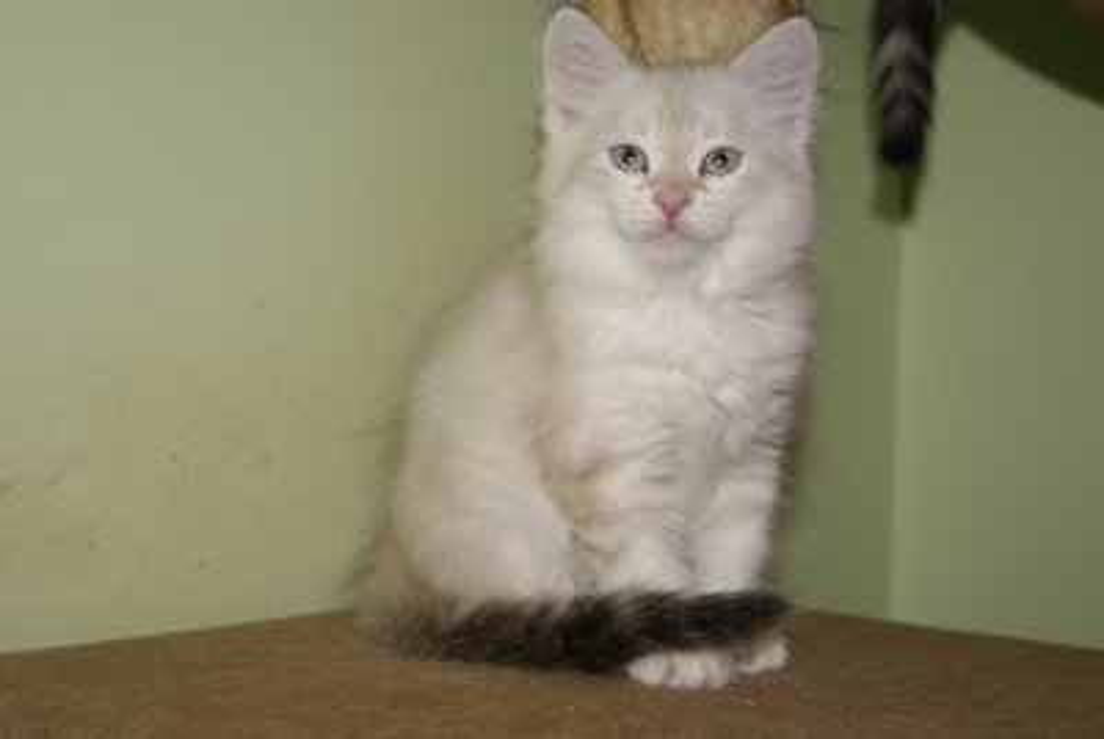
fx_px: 2073
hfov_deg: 29.8
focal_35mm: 68
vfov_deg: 20.2
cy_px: 370
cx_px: 552
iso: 400
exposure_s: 1/60
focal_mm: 45
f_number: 5.6
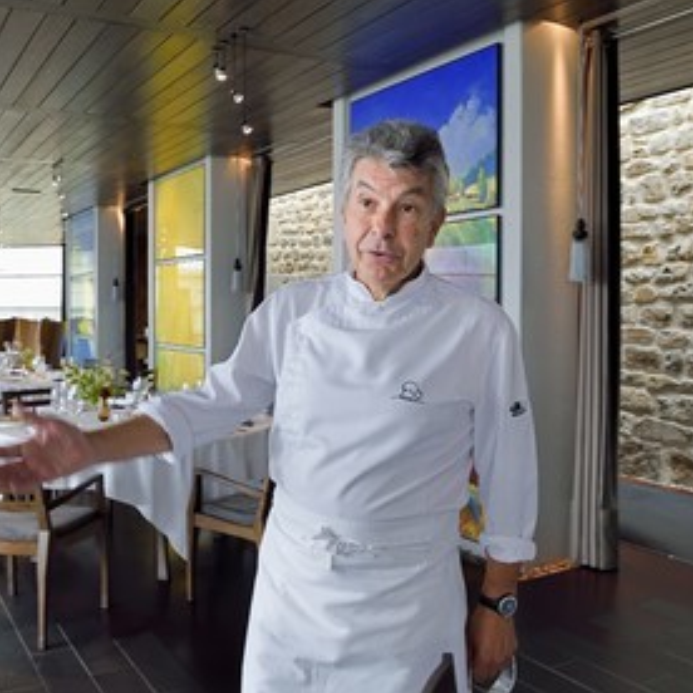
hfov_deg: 51.7
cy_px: 344
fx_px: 702
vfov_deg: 52.5
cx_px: 239
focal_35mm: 31
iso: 1600
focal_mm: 24
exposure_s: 1/100
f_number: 8
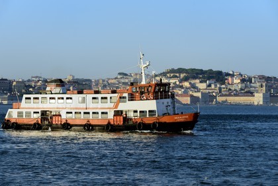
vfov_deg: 10.2
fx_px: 1042
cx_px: 139
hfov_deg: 15.2
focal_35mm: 135
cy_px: 93
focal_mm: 135
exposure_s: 1/400
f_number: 10
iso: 200
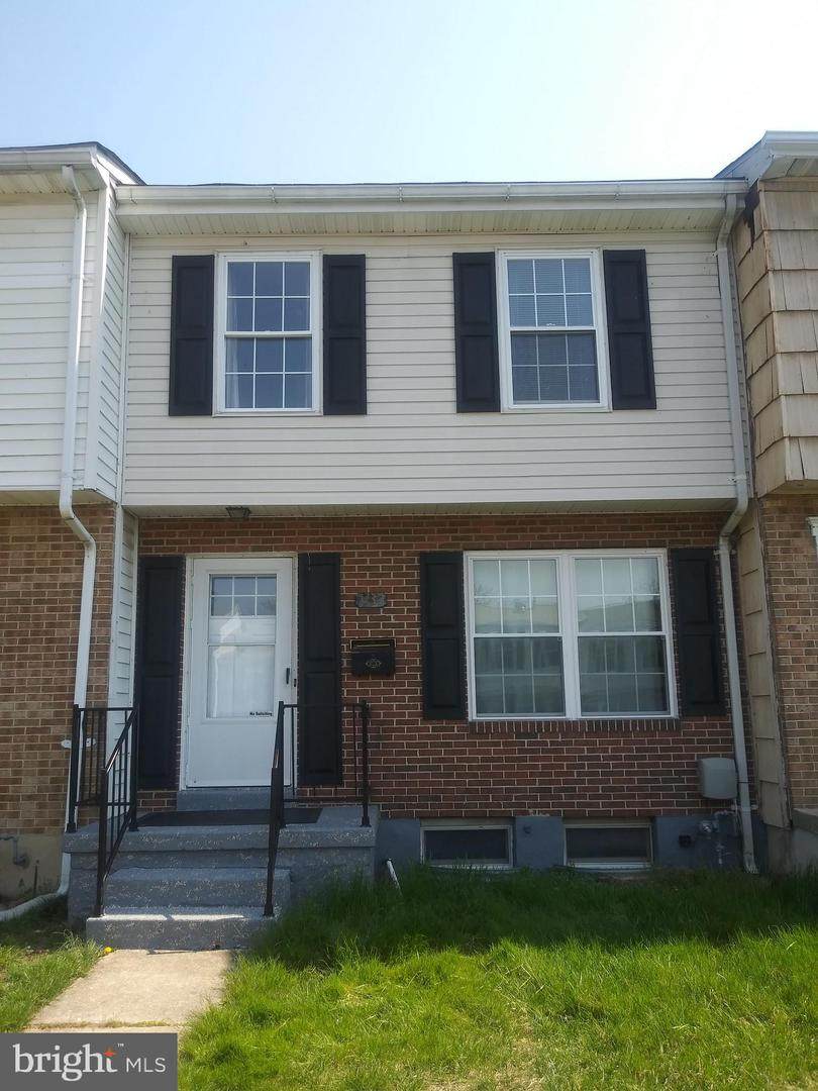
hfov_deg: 51.4
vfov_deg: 65.3
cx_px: 409
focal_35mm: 27
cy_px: 546
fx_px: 851
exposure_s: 1/557
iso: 50
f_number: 2.2
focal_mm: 3.7
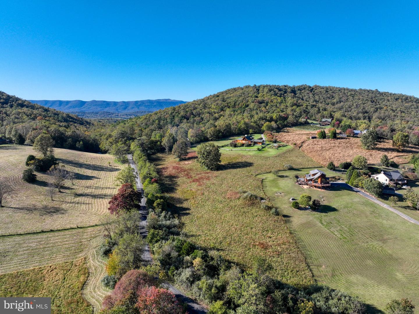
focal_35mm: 24
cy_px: 157
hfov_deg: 71.6
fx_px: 290
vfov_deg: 56.8
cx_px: 210
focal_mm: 12.3
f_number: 2.8
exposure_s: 1/1250
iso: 170
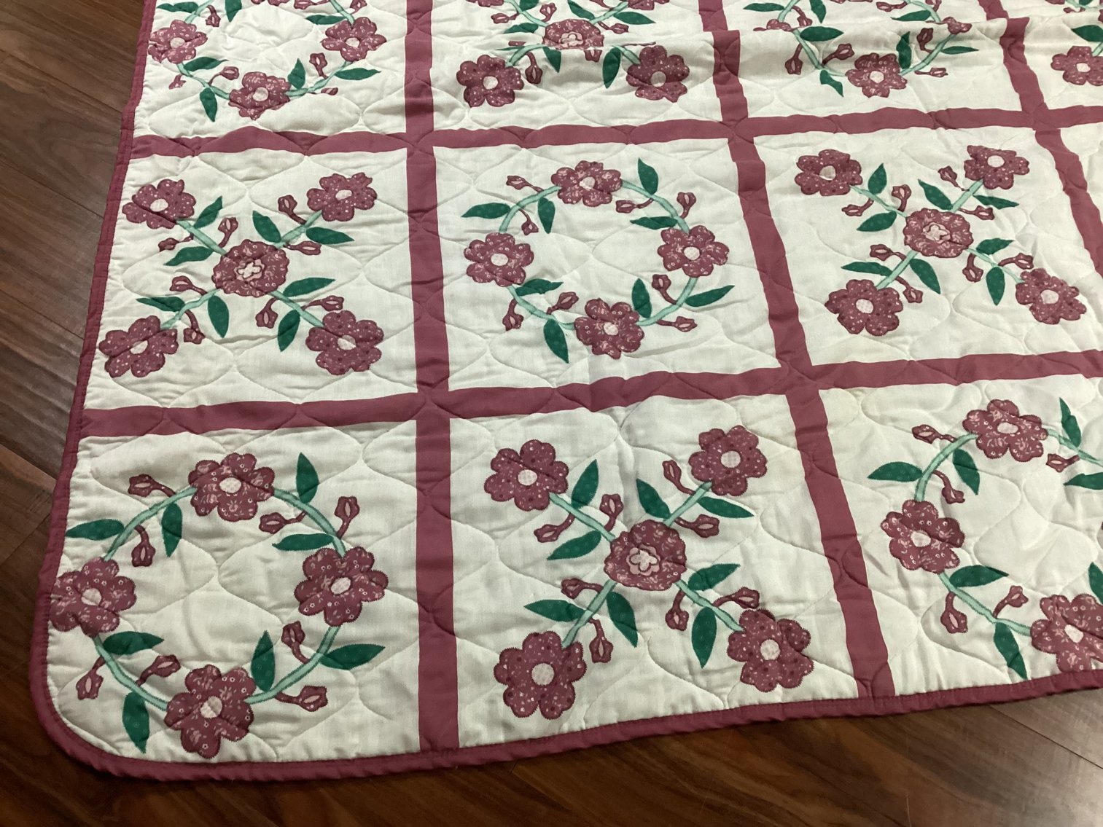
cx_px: 552
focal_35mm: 31
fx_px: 988
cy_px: 414
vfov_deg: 45.4
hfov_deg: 58.3
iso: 320
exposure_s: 1/40
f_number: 2.4
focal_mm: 3.3
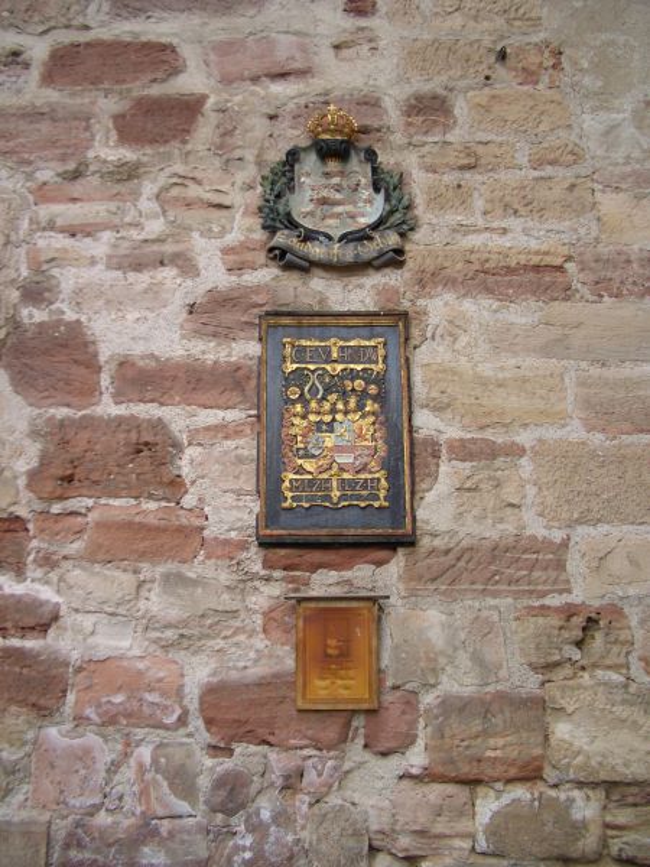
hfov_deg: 40.7
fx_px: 876
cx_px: 325
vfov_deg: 52.6
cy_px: 434
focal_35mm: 35
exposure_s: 1/100
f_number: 2.6
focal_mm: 5.8
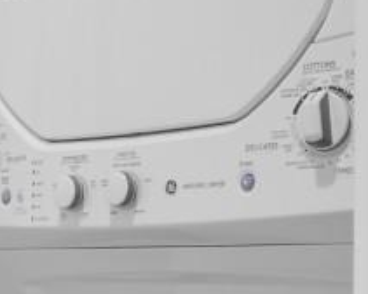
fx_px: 1177
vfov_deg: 14.2
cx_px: 44
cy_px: 233
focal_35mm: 108
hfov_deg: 17.5
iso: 100
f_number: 4.5
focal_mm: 10
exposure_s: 1/5
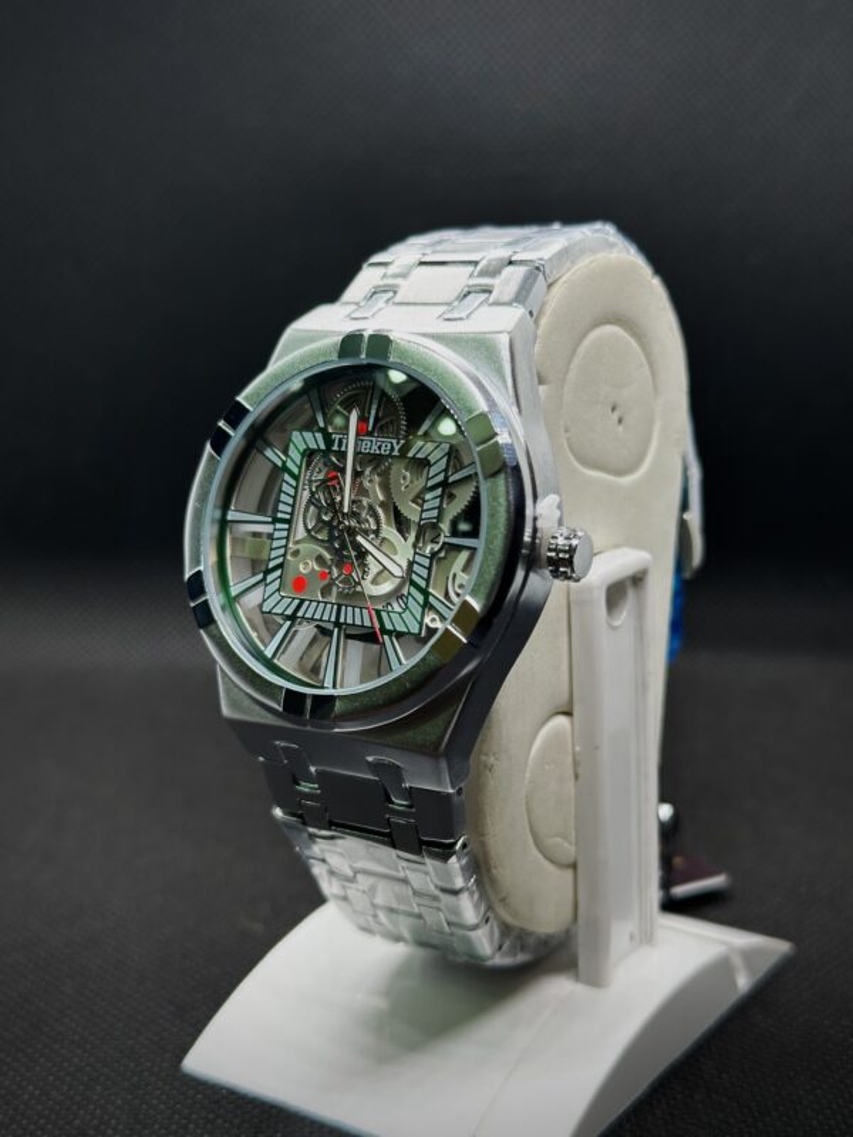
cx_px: 426
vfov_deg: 39.7
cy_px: 568
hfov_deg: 30.3
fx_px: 1577
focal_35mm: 48
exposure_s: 1/100
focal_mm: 6.86
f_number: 1.78
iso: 64
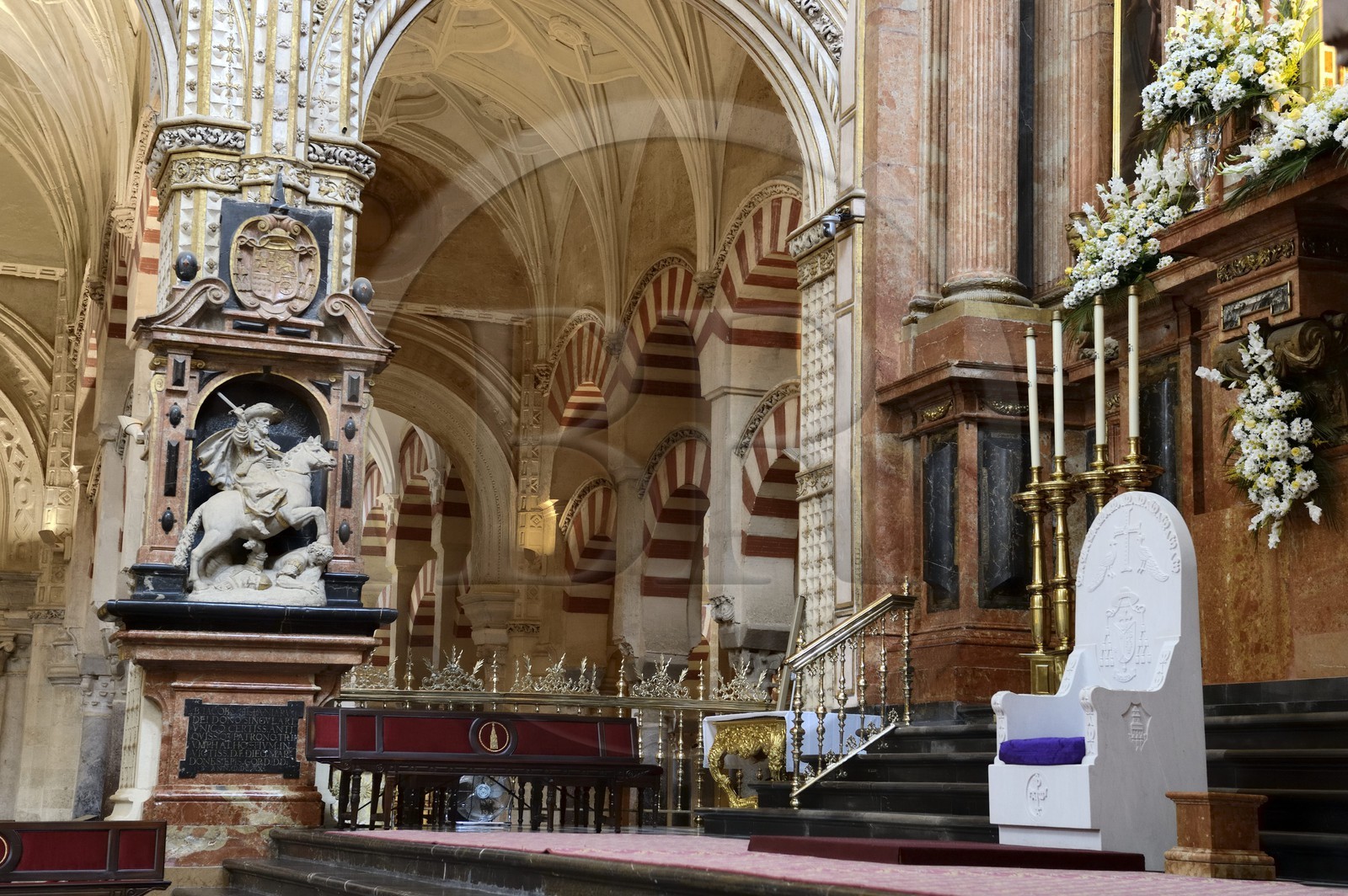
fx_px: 2058
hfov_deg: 36.3
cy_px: 448
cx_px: 674
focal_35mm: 55
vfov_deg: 24.6
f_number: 5
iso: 1600
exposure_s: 1/20
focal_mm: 55
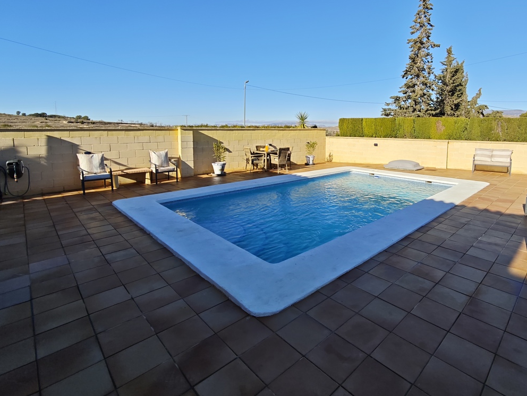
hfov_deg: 86.6
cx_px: 315
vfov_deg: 70.8
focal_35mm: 18
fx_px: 274
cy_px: 153
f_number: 2.2
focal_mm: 2.16
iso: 50
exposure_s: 1/810
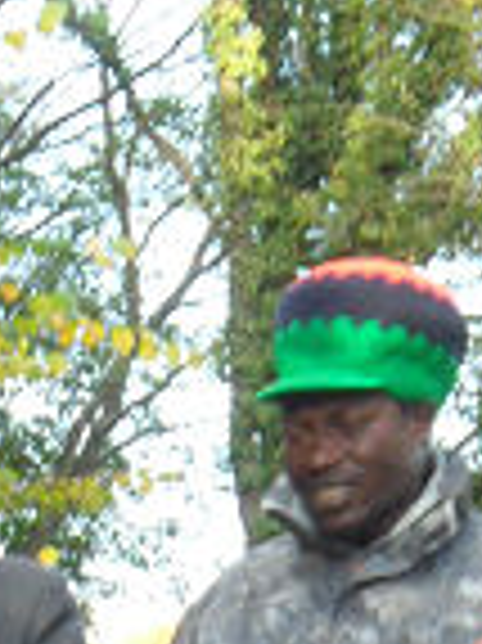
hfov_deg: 6.3
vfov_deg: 8.2
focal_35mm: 235
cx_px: -140
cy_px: 1124
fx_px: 4369
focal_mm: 11.2
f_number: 5.6
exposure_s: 1/60
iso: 200
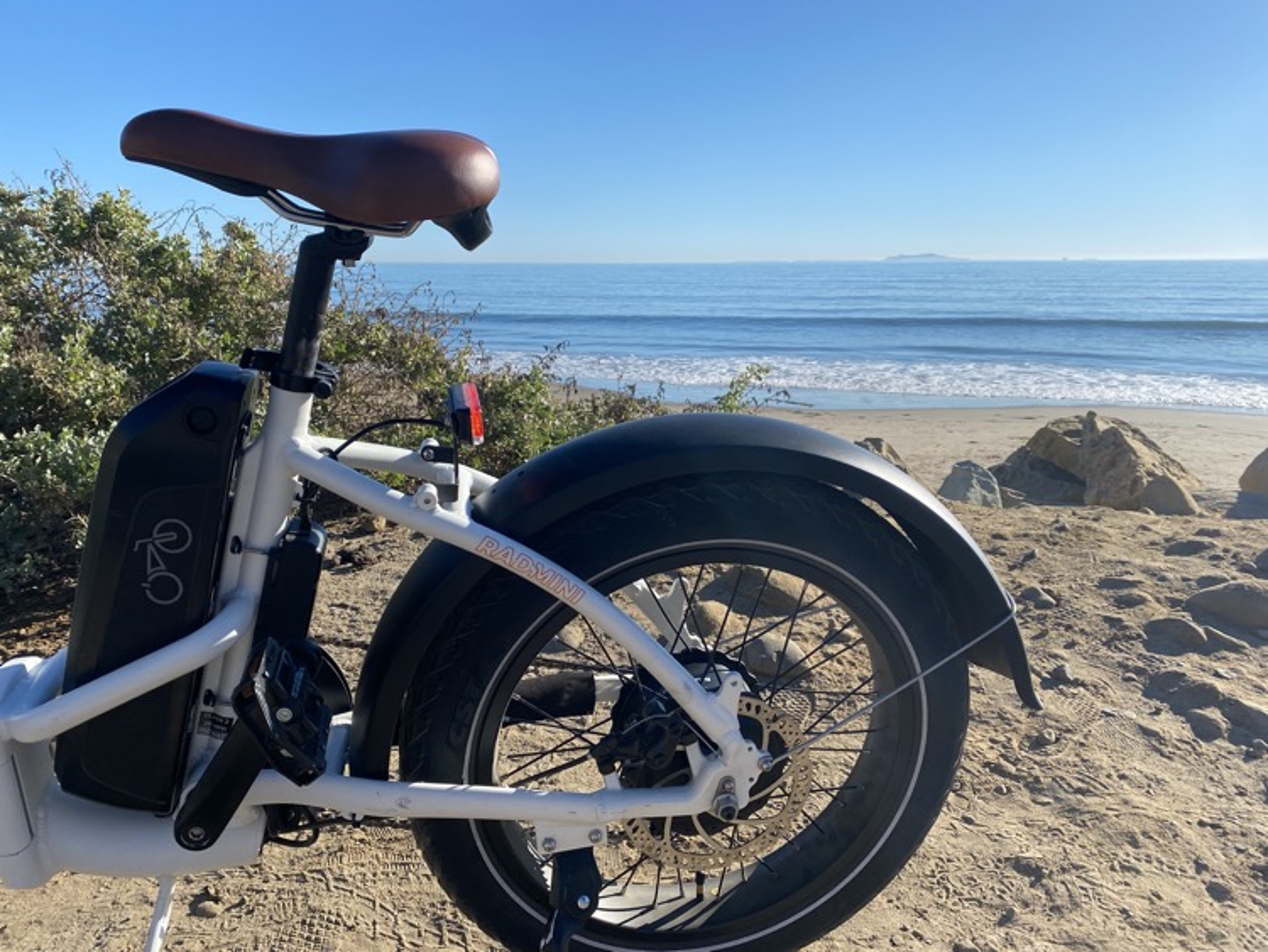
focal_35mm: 26
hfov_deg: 67.3
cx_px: 634
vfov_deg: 53.1
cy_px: 476
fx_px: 953
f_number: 1.8
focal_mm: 4.25
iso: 32
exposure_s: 1/2817
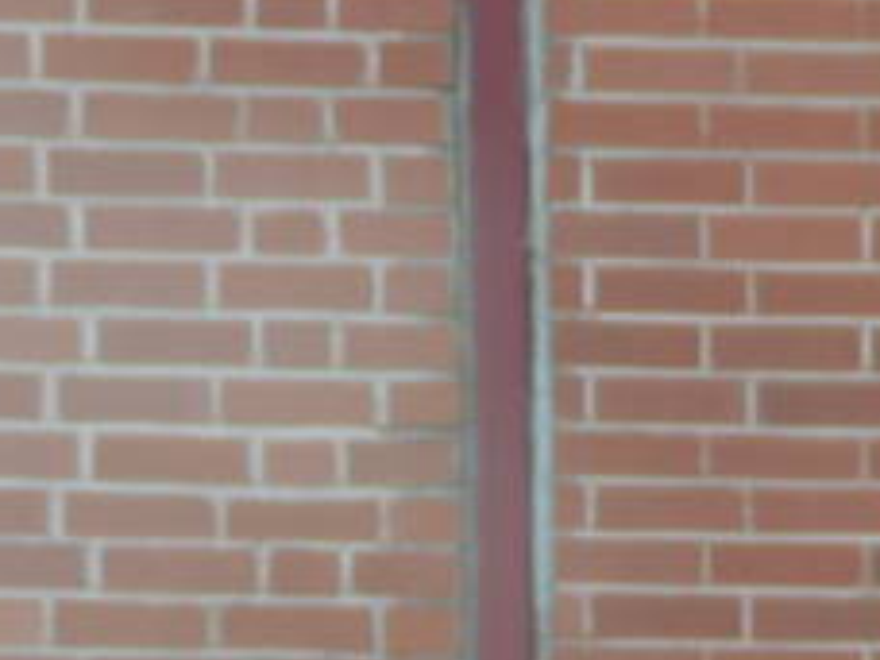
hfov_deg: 3.3
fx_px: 14999
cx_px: 2515
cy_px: 1928
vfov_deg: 2.5
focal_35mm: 590
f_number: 5.6
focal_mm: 42
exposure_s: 1/50
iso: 160
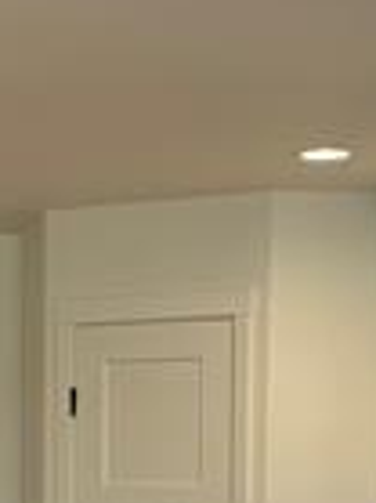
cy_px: 499
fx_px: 2089
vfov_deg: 13.5
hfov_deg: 10.3
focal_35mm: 144
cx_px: 74
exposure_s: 1/232
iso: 80
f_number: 1.6
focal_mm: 5.96
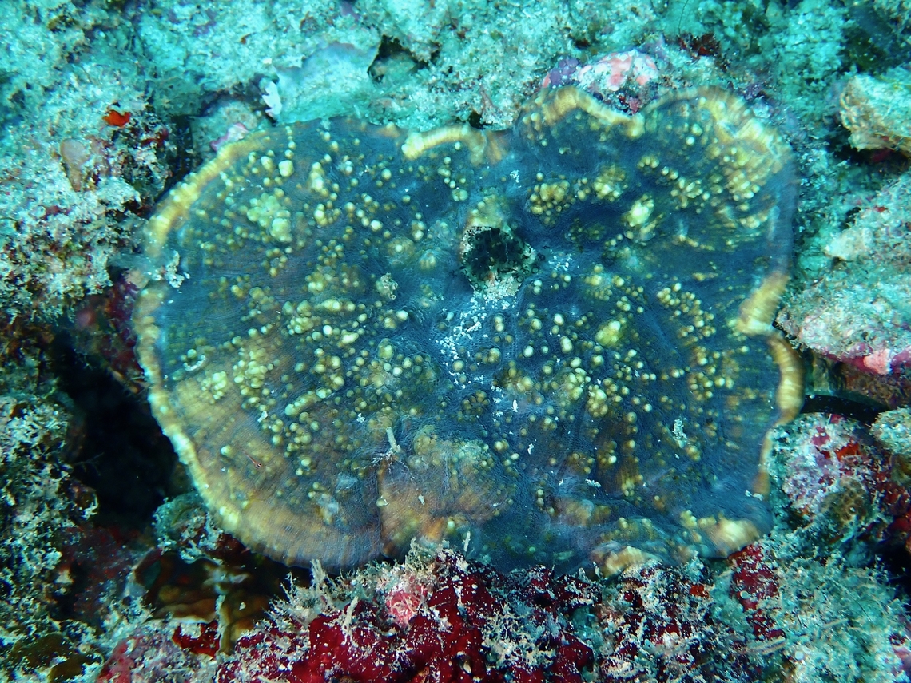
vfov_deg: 35.1
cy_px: 342
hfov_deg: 45.8
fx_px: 1079
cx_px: 456
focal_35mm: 41
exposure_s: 1/100
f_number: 4
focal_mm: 7.31
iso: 200
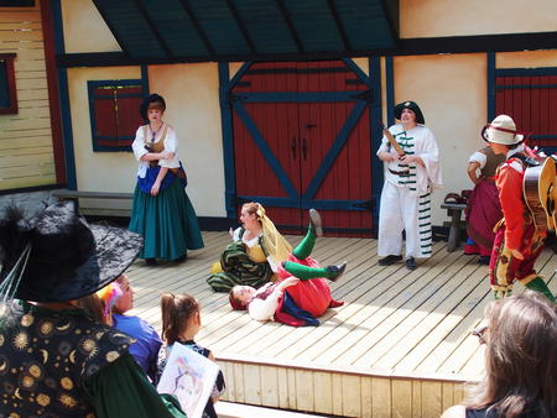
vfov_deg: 29.1
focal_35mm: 50
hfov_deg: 38.2
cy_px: 209
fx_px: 805
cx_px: 278
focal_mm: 10.8
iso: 100
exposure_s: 1/160
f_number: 3.5
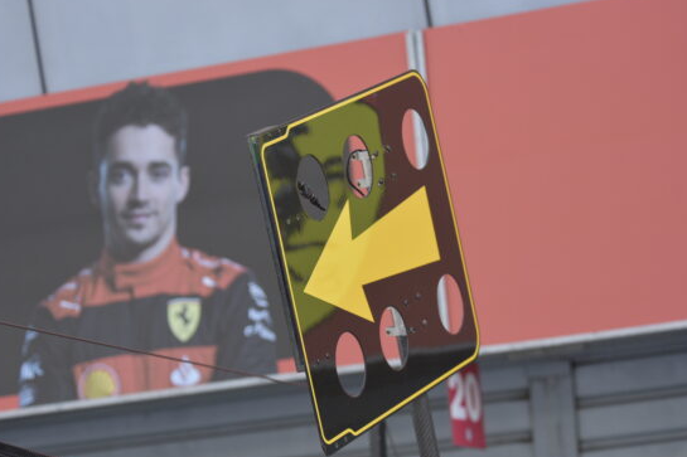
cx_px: 321
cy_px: 257
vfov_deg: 8.8
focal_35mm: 156
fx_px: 2976
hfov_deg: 13.2
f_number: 5.6
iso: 500
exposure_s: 1/400
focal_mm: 135
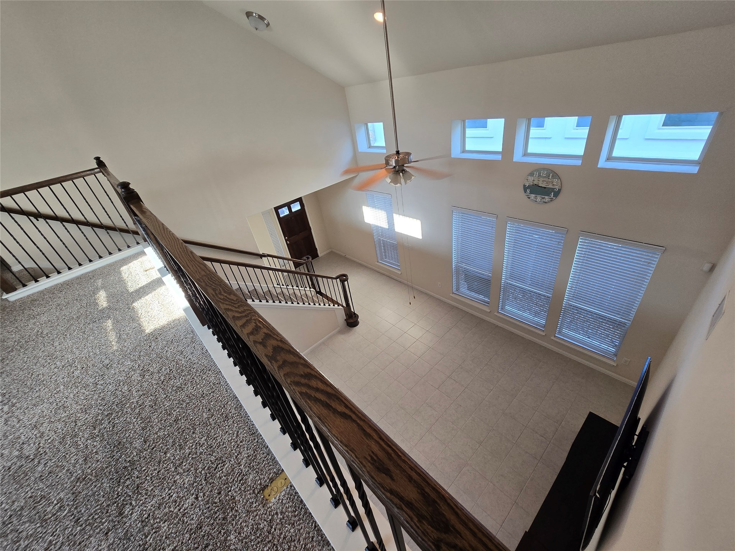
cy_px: 276
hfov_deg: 106.2
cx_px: 368
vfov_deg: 89.9
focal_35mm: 13
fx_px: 276
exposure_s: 1/60
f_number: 2.2
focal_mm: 2.2
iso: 80
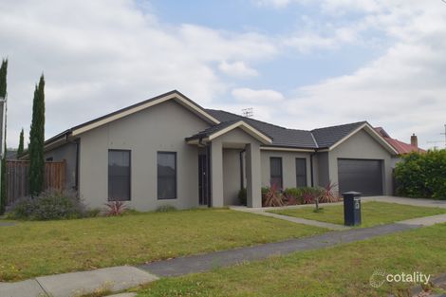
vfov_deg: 43.6
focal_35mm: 30
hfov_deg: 61.9
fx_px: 372
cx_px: 223
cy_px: 148
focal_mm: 20
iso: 100
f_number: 10
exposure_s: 1/200
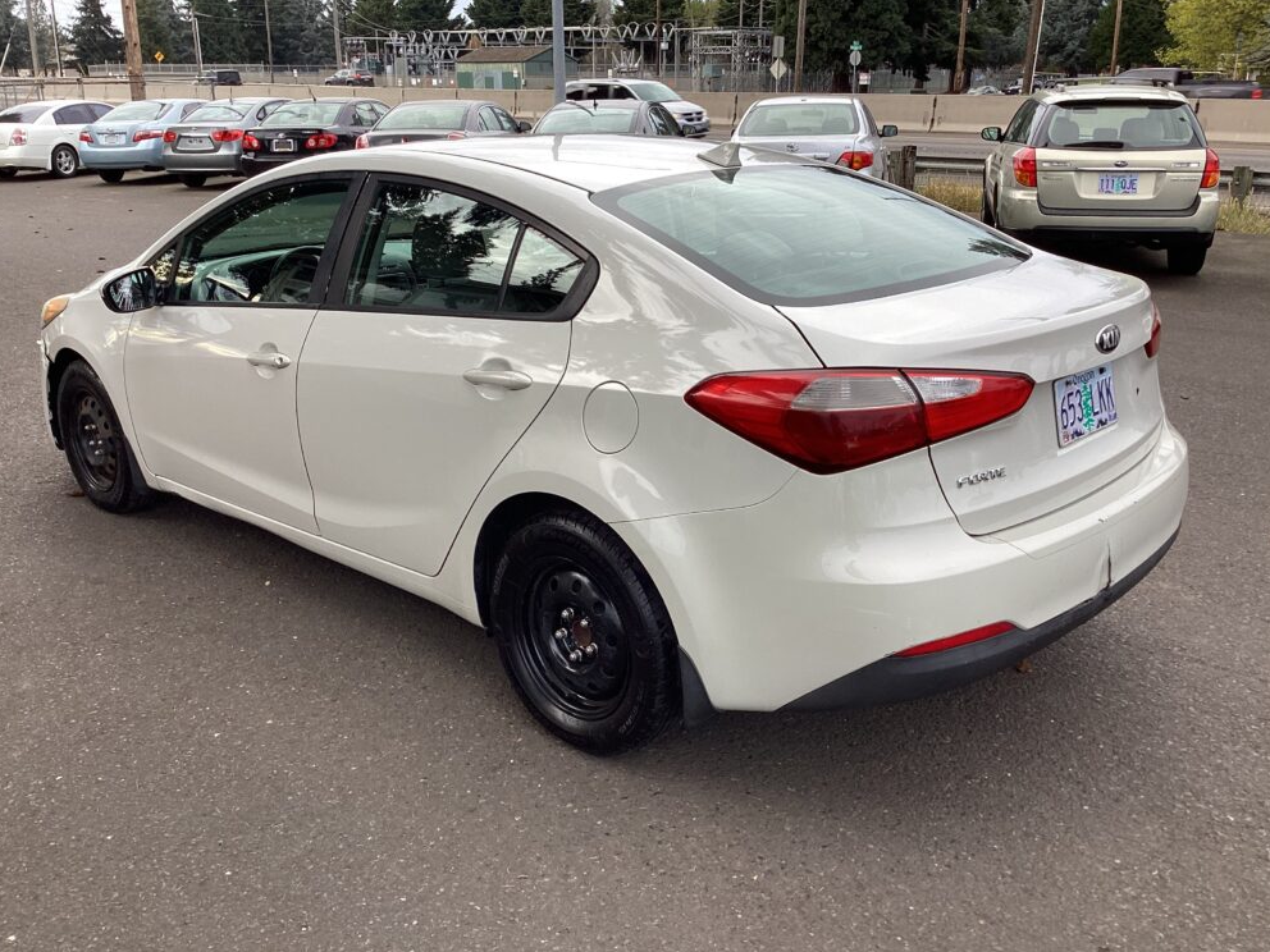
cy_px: 484
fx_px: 1174
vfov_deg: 44.2
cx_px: 627
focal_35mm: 32
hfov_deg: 56.8
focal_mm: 3.3
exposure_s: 1/231
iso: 25
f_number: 2.4
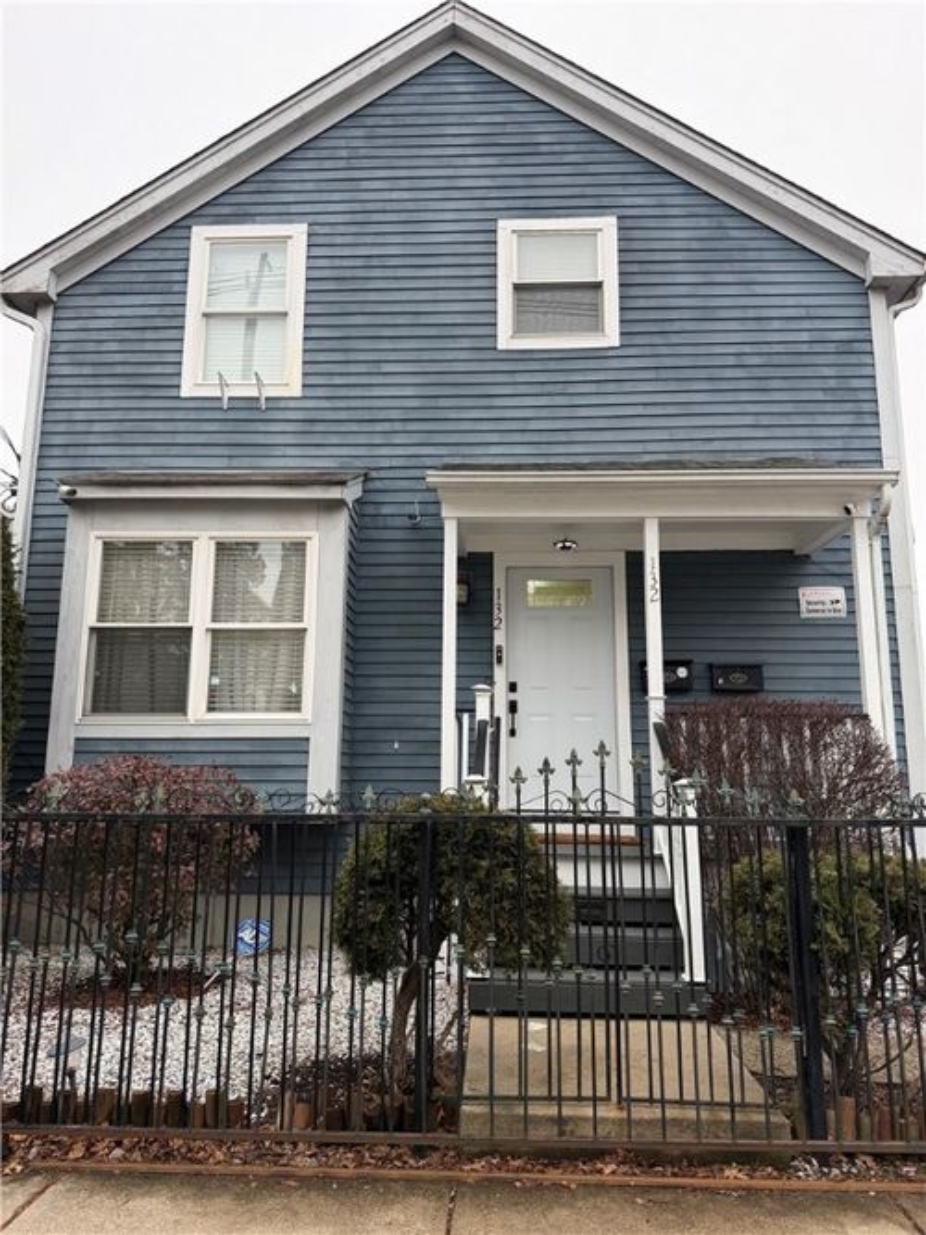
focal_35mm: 24
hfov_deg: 56.8
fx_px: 856
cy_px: 618
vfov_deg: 71.6
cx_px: 463
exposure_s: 1/121
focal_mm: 6.76
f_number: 1.78
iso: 160
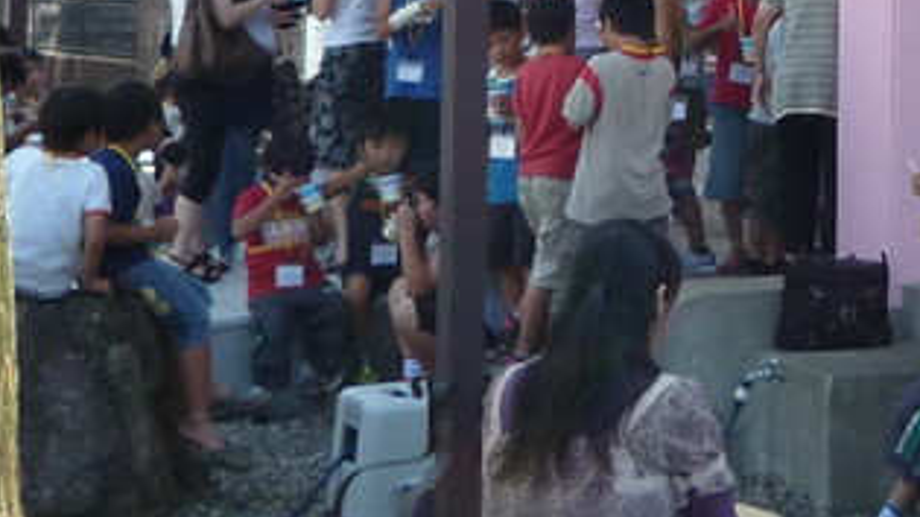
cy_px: -213
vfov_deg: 11.2
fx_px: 2561
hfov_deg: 19.8
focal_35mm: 105
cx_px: 902
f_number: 2.8
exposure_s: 1/400
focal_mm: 4.4
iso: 100
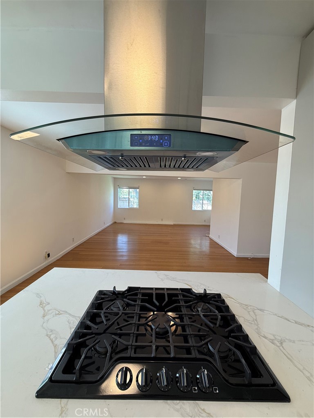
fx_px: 169
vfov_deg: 102.1
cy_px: 209
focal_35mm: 14
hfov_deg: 85.7
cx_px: 157
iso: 100
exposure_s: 1/120
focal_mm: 2.22
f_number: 2.2
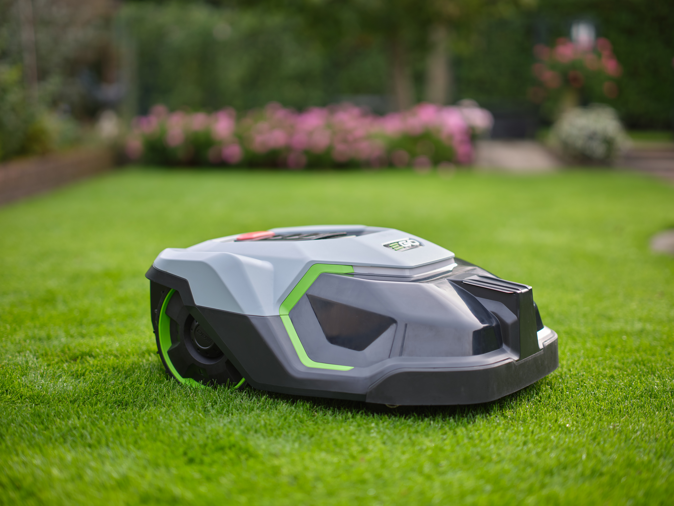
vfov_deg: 23.3
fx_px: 1227
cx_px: 337
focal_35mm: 63
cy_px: 253
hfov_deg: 30.7
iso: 100
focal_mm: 80
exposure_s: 1/500
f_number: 1.7
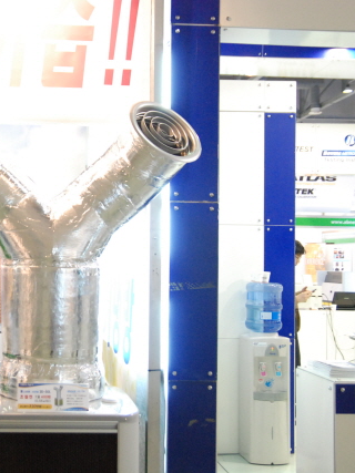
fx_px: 711
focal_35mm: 52
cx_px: 54
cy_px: 236
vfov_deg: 36.8
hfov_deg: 27.3
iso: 1600
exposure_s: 1/60
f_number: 3.2
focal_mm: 24
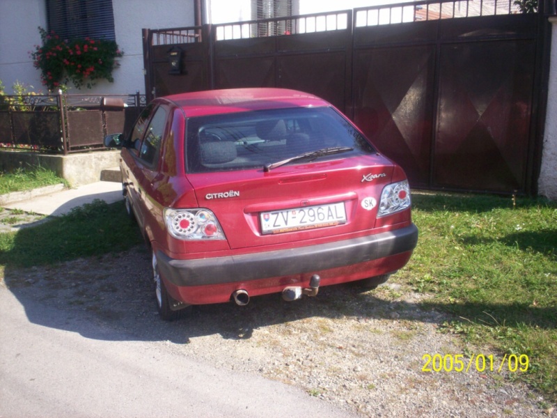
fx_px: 579
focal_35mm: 36
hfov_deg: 51.4
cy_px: 209
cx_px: 278
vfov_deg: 39.7
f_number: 4.5
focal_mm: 6
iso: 100
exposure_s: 1/229
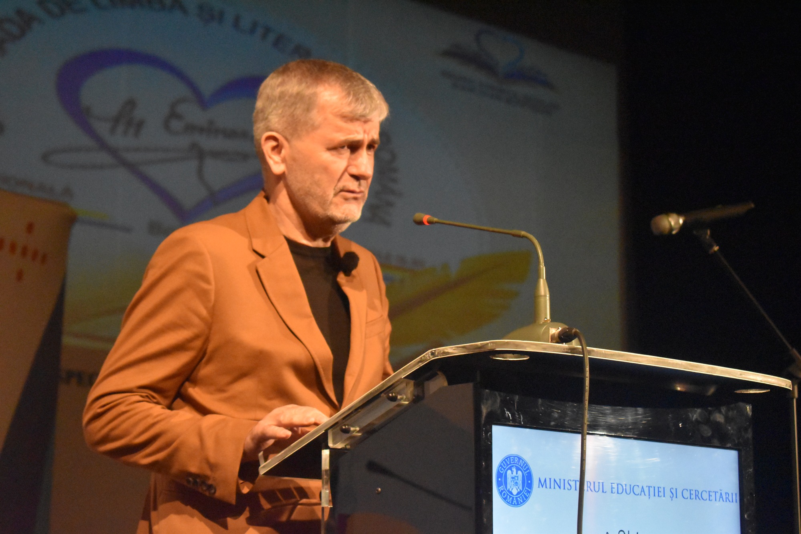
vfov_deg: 16.6
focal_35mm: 82
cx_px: 400
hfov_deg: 24.6
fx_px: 1835
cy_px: 267
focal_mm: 55
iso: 9000
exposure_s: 1/125
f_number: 5.6
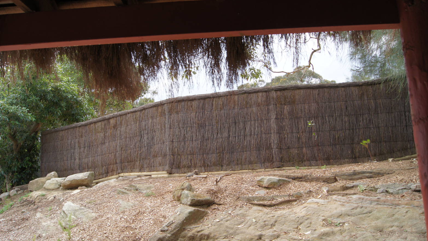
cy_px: 114
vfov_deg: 40.2
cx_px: 215
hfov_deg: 66.1
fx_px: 329
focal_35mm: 29
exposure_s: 1/60
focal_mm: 18
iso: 100
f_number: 8
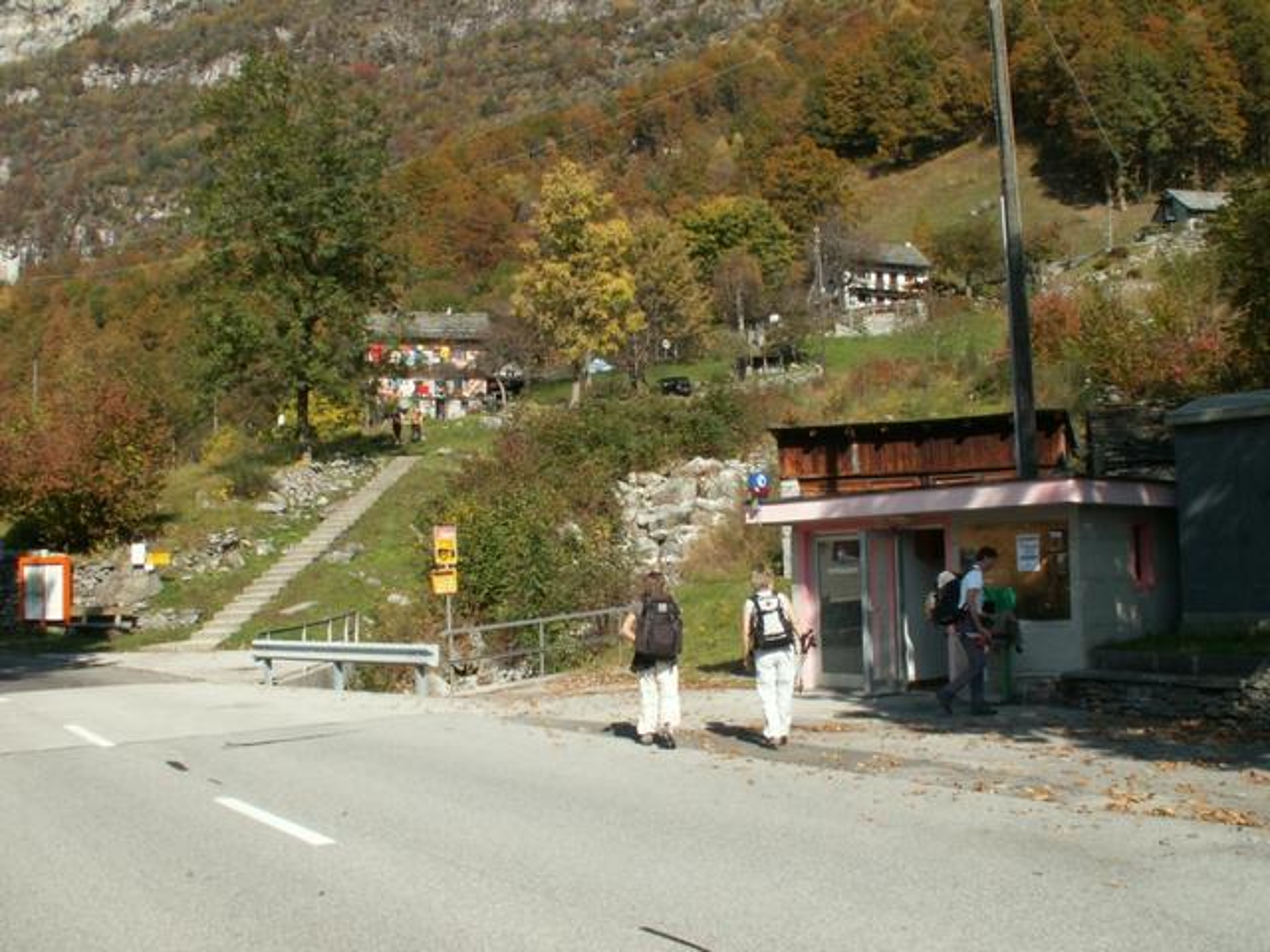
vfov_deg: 40.7
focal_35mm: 35
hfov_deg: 52.6
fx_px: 1284
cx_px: 635
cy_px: 476
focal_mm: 5.86
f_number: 8
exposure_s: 1/100
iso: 50
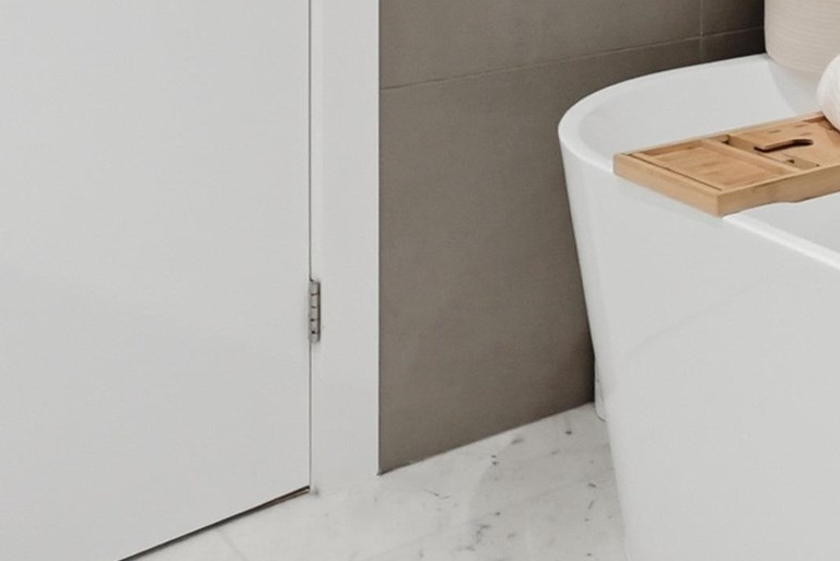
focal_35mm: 64
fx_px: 1494
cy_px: -276
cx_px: 917
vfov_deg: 18.8
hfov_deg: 28.6
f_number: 5.6
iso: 2000
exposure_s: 1/400
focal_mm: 16
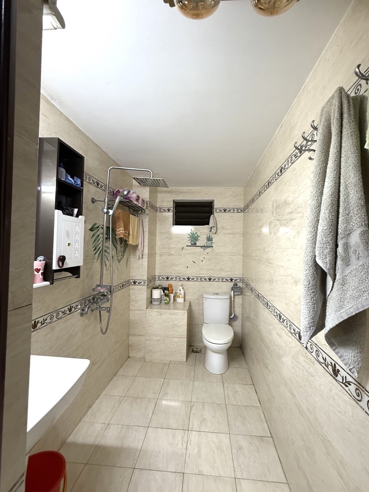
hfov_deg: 81.7
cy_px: 243
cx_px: 194
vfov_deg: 98.2
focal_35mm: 15
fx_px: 213
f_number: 2.2
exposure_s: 1/50
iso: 250
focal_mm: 2.22
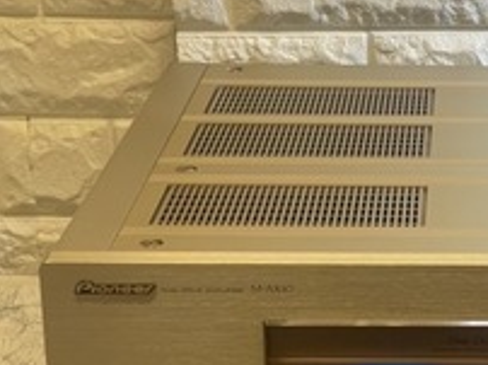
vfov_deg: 11.6
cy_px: 244
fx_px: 1788
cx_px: 481
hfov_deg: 15.3
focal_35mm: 127
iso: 160
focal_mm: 7.5
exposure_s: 1/100
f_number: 2.2
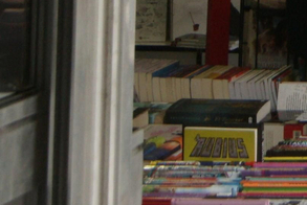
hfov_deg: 10.3
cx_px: 497
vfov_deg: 6.8
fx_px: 1630
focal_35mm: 191
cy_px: -302
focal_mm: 35
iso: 800
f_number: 10
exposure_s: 1/125
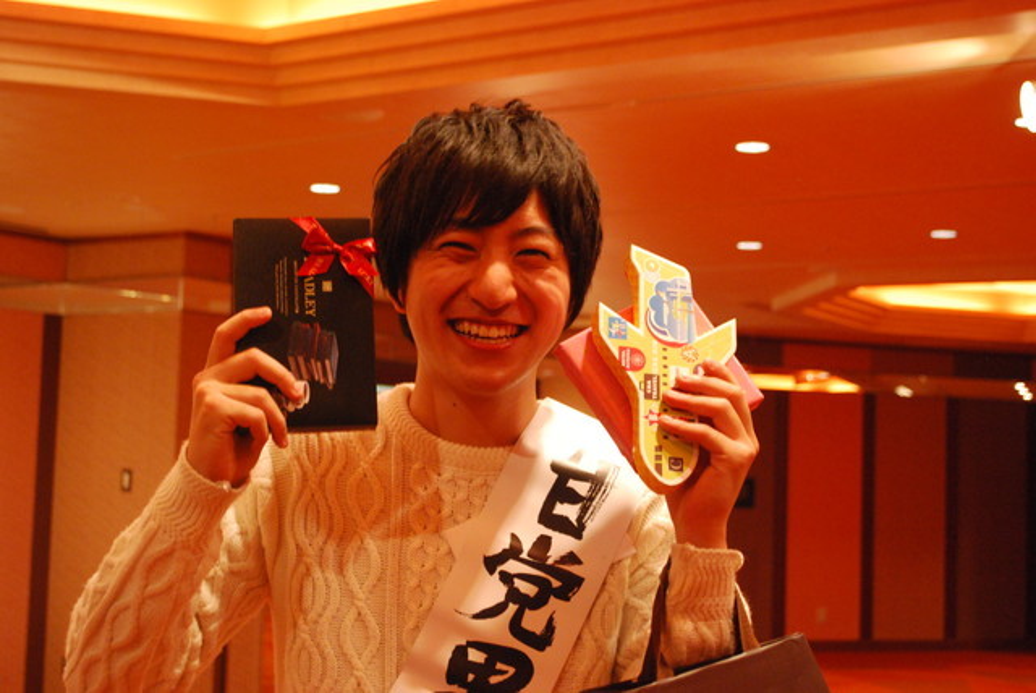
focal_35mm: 54
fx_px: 1555
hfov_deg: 36.8
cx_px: 518
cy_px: 346
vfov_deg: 25.1
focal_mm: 36
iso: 1600
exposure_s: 1/25
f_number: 5.3
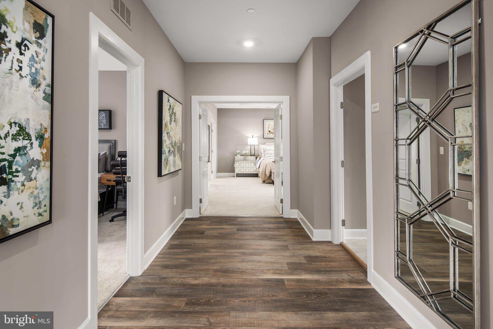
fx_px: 260
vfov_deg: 64.6
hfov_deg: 86.9
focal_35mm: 19
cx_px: 246
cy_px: 164
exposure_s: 1/250
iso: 200
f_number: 9
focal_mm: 19
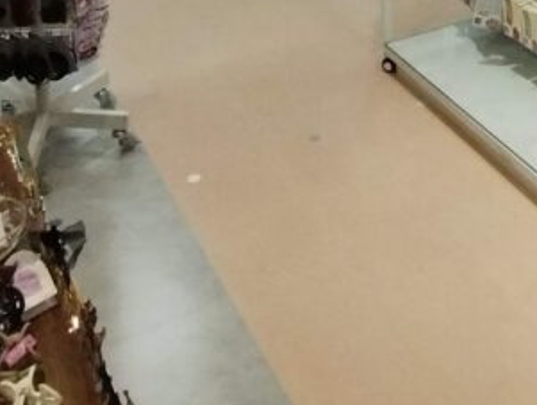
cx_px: 500
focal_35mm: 68
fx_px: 1057
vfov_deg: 18.2
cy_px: -271
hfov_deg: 27.3
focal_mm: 1.66
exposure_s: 1/120
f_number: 2.2
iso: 160
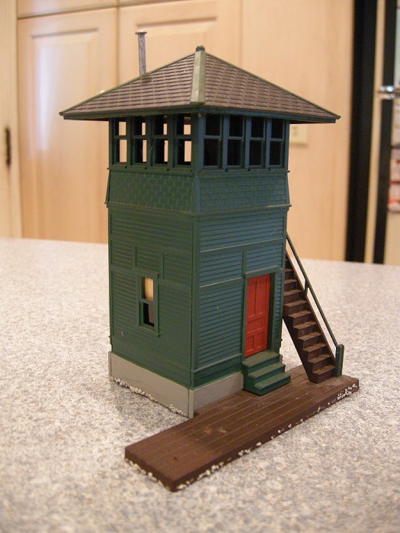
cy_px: 266
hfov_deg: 40.7
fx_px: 539
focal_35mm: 35
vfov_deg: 52.6
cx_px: 200
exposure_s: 1/12.1
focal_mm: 7.5
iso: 400
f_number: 2.7
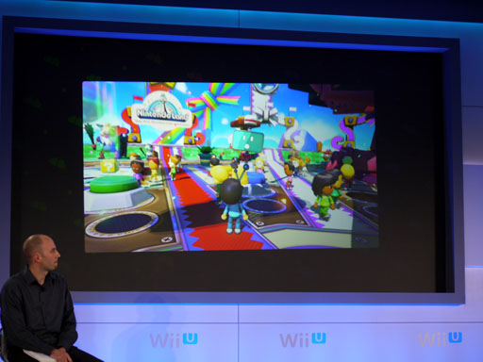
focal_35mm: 90
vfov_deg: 16.4
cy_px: 181
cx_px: 242
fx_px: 1256
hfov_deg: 21.8
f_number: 4
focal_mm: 45
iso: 200
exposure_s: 1/60
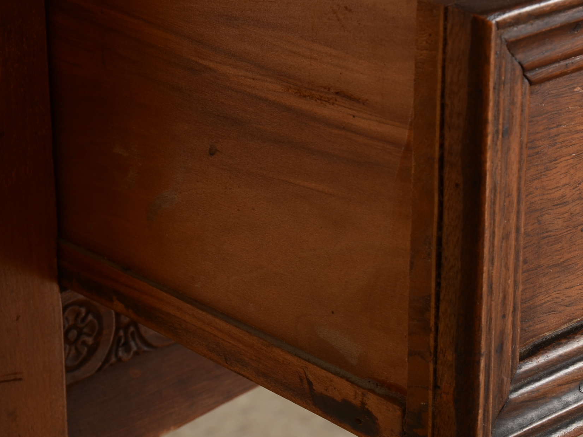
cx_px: 373
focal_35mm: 125
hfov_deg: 15.7
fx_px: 2105
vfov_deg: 11.8
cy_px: 173
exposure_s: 1/125
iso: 125
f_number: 13
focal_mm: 58
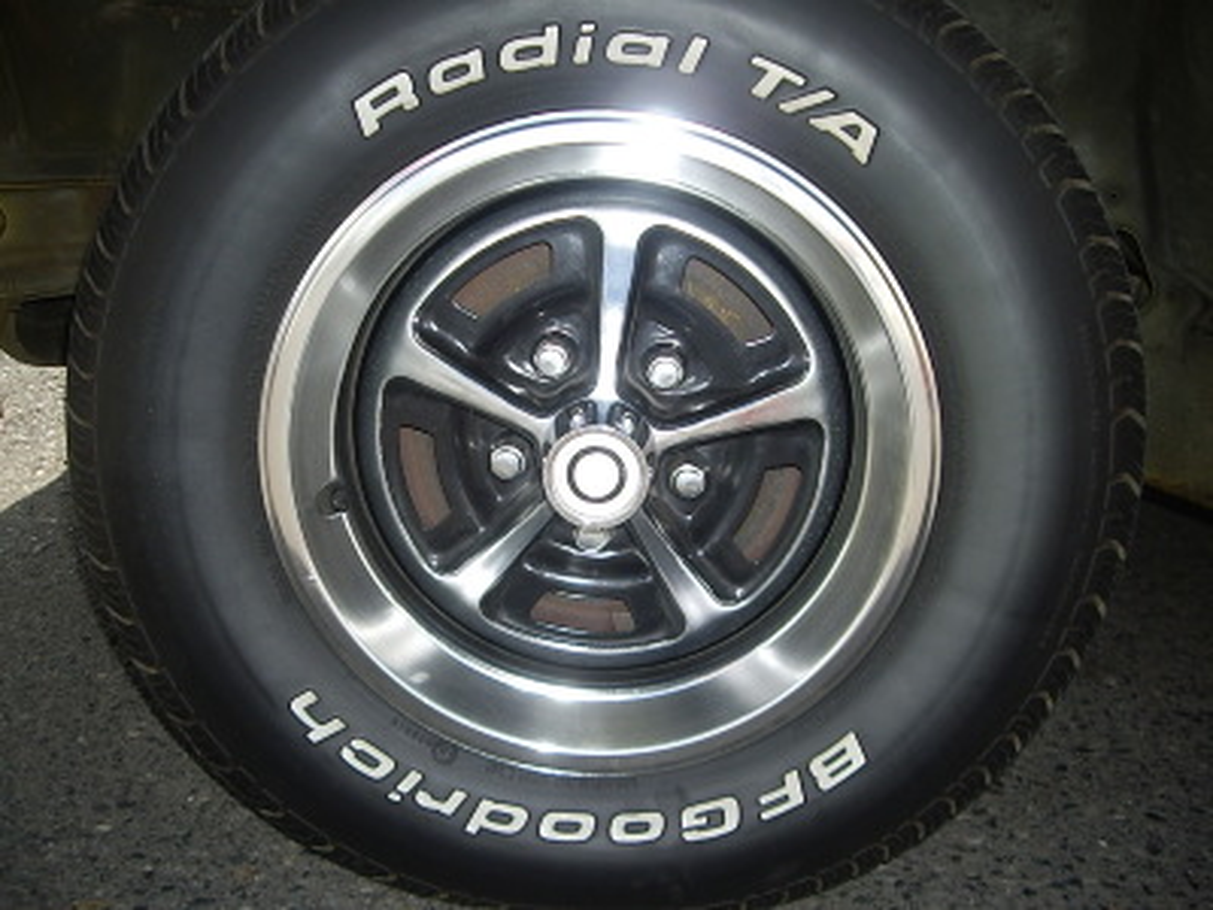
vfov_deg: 37.7
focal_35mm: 38
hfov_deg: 49.0
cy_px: 455
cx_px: 606
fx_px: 1332
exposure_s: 1/500
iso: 50
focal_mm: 6.2
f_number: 2.7
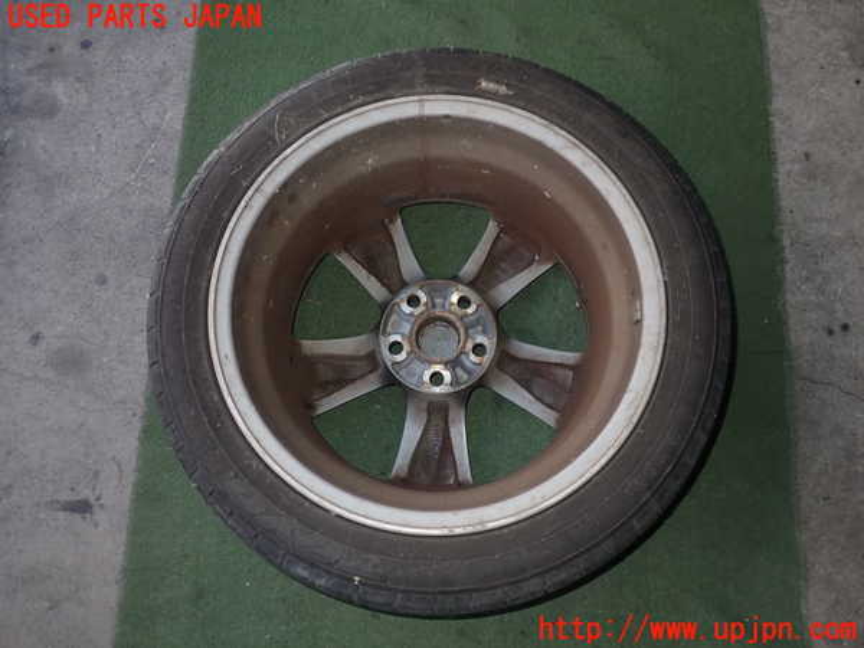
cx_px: 432
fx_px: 749
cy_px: 324
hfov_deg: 60.0
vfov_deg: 46.8
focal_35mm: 30
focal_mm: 5.4
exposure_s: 1/30
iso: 200
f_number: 6.3
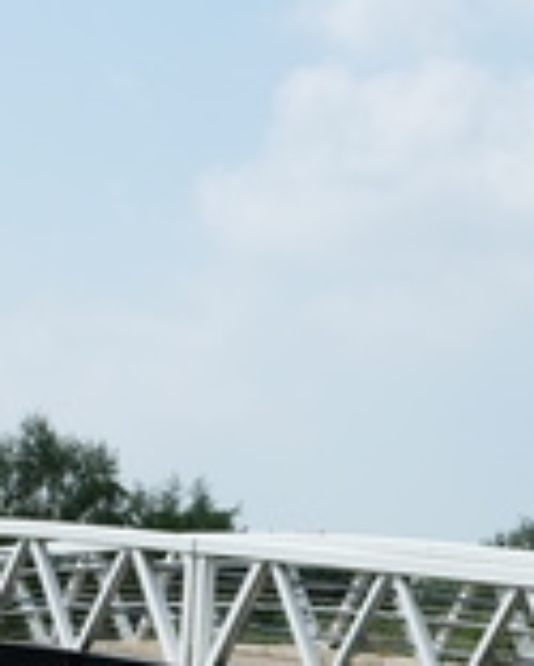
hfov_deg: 7.7
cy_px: 1080
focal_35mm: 200
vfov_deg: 9.3
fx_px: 3947
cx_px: 308
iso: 200
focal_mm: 27.7
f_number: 8
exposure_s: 1/350
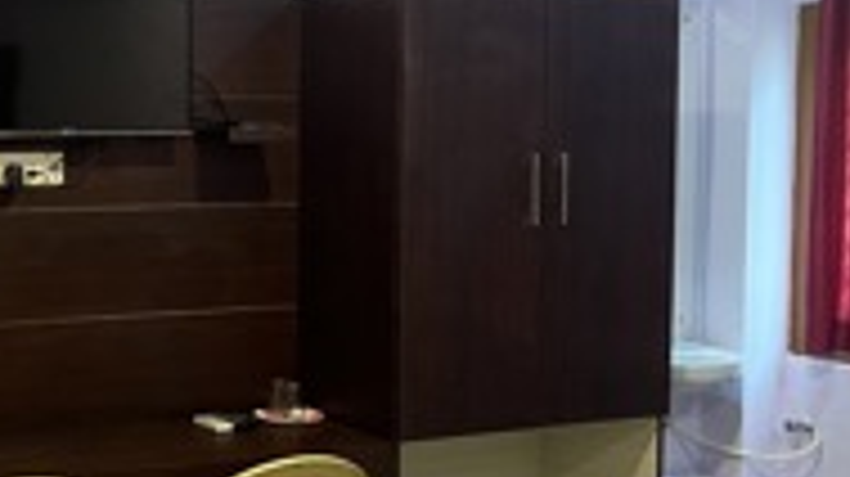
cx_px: 67
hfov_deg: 32.9
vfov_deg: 20.0
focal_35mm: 60
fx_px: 1351
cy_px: 220
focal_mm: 5.1
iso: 400
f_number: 1.6
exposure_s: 1/50
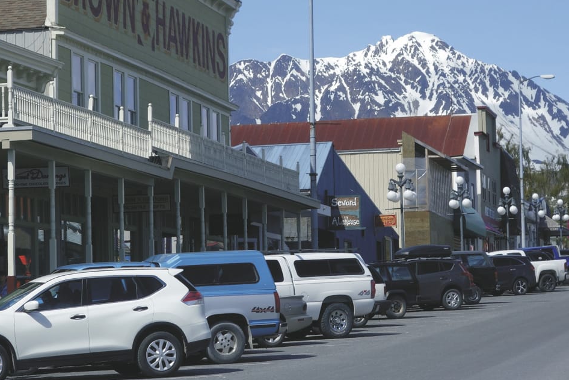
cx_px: 243
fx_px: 2213
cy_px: 111
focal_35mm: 140
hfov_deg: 14.6
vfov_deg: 9.8
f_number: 5.6
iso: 125
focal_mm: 25.63
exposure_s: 1/800
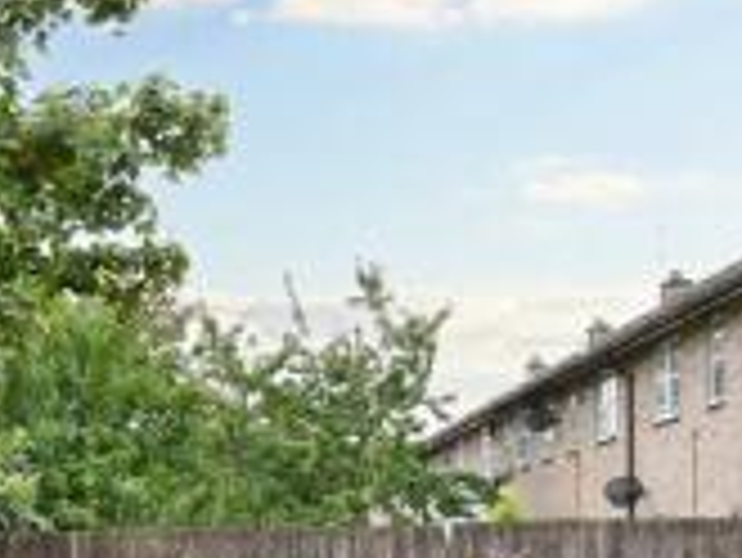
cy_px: 578
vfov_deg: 17.3
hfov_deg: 22.7
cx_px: 22
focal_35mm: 83
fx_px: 1780
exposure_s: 1/250
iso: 320
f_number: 5.6
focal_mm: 20
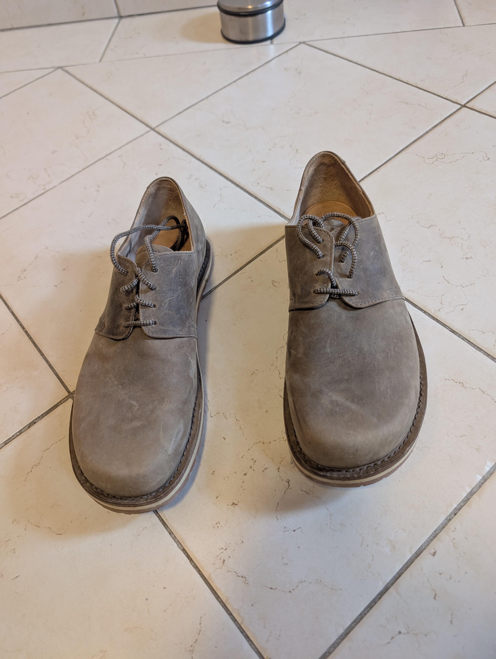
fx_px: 457
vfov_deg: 71.5
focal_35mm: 24
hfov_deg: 56.9
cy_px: 330
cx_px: 248
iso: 281
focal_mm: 6.9
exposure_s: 1/75.4
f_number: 1.68
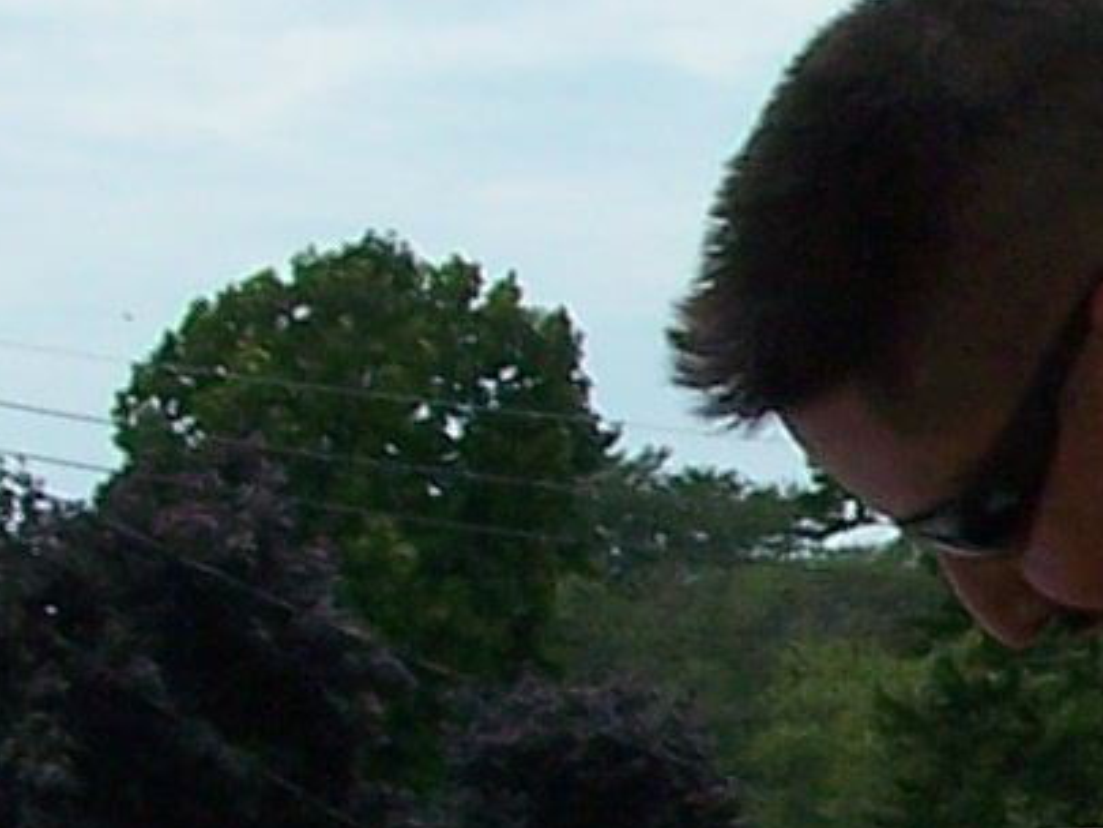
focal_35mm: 266
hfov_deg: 7.3
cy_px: 975
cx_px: 1917
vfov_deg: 5.6
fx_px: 8478
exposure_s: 1/1000
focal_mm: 6.3
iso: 80
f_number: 4
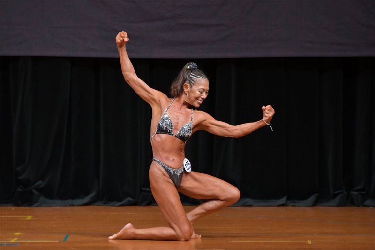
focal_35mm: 345
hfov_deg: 6.0
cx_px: 188
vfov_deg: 4.0
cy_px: 125
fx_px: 3592
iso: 4000
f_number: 5.6
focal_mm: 230
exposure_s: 1/400
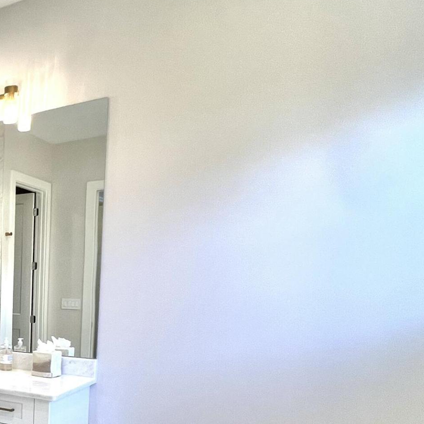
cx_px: -117
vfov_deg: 44.8
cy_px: 342
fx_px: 485
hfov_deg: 34.5
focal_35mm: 35
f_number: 1.8
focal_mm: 1.57
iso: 125
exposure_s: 1/120
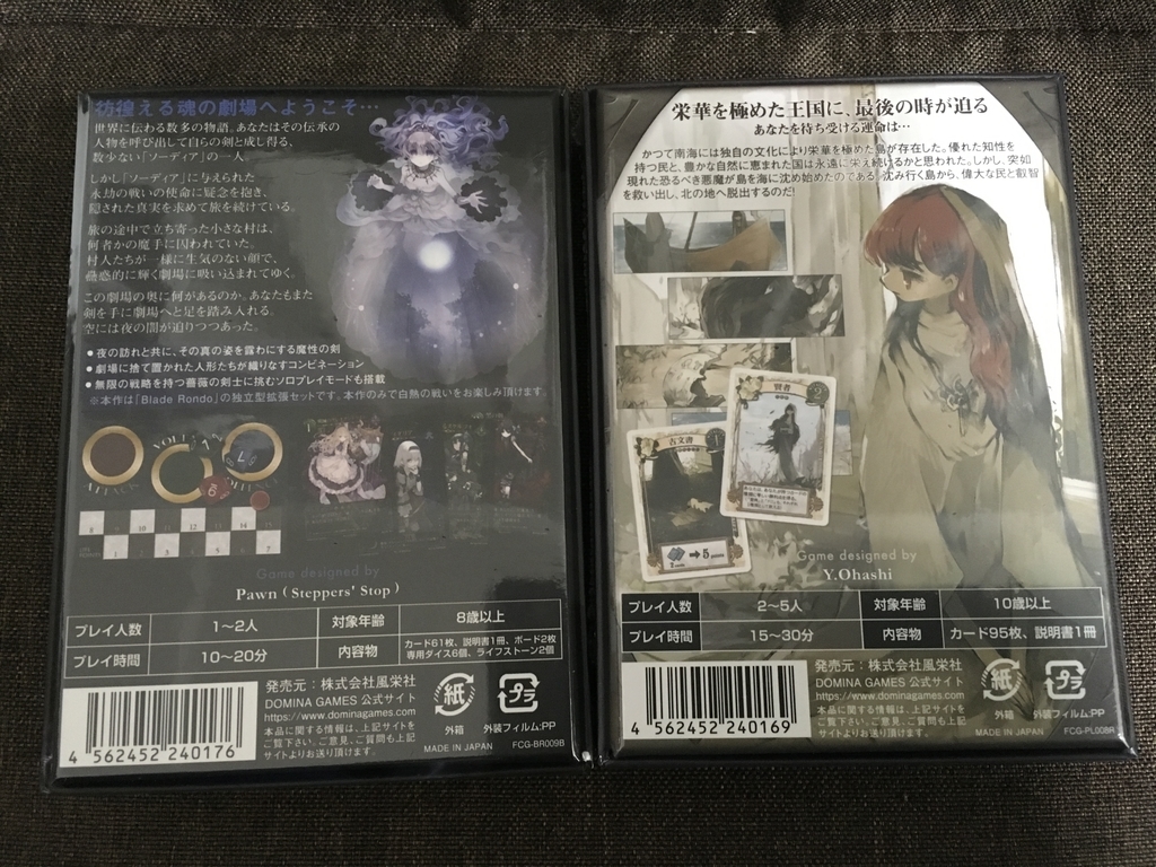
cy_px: 434
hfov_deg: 61.7
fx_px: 968
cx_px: 578
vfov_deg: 48.2
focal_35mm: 29
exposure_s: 1/15
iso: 250
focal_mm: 4.15
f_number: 2.2
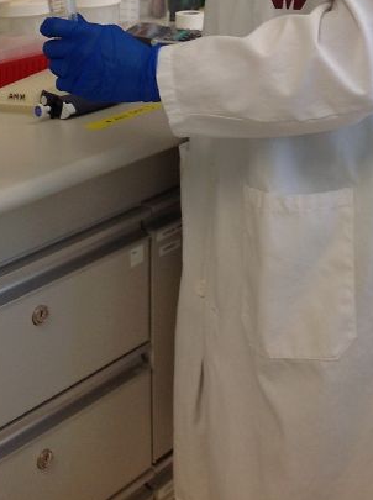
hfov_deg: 18.0
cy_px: -73
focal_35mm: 81
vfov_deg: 22.6
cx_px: 296
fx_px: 1168
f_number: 2.4
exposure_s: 1/40
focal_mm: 4.28
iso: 64
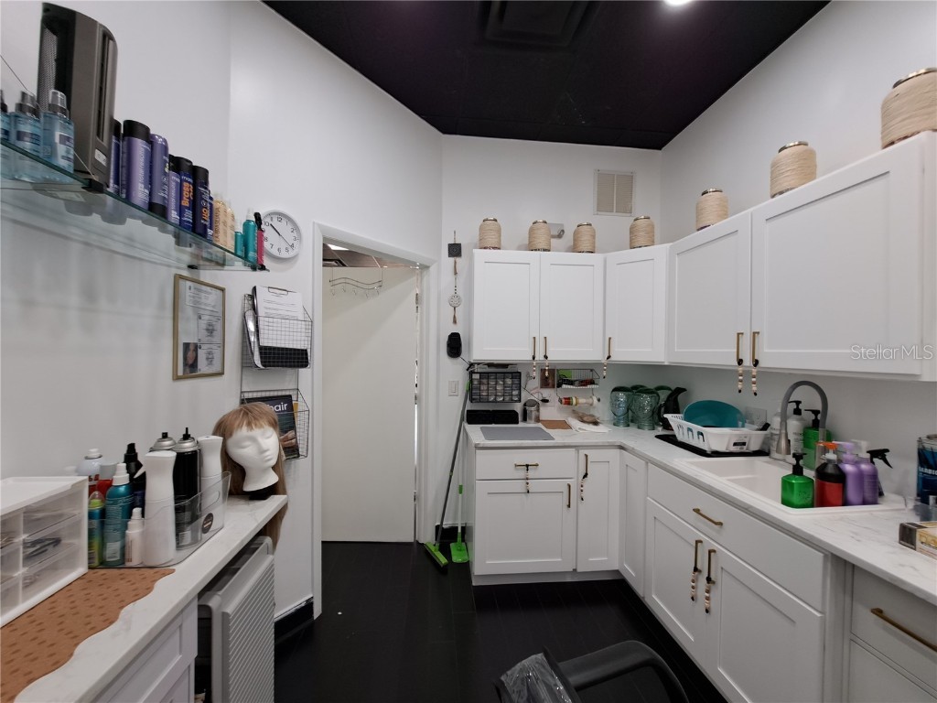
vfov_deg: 89.9
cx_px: 468
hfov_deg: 106.2
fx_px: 352
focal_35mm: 13
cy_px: 352
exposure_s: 1/40
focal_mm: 1.74
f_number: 2.2
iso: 64
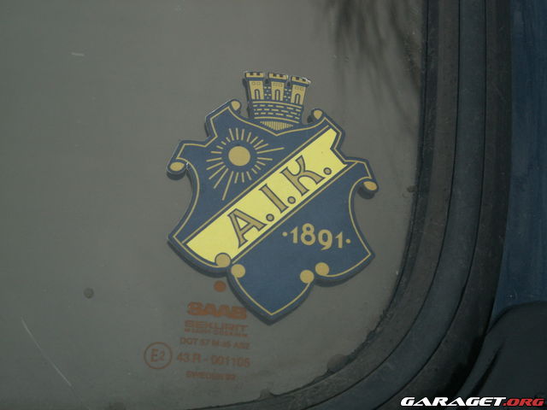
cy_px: 205
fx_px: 1628
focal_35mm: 103
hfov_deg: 19.1
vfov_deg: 14.4
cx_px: 274
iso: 50
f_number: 3.5
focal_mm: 16.76
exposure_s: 1/40
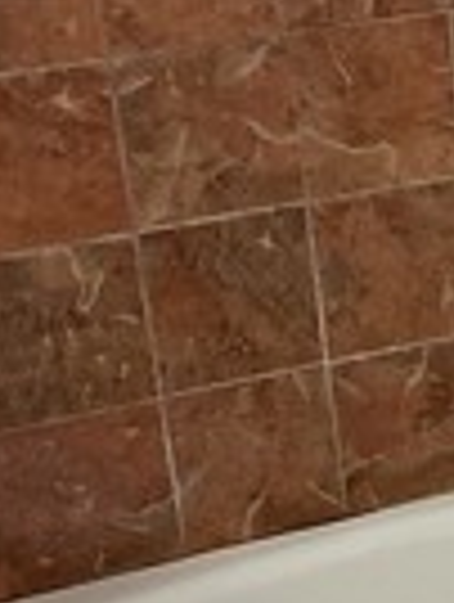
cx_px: 751
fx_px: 2406
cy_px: 374
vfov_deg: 14.3
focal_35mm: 138
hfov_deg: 10.3
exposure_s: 1/60
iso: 125
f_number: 1.8
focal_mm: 3
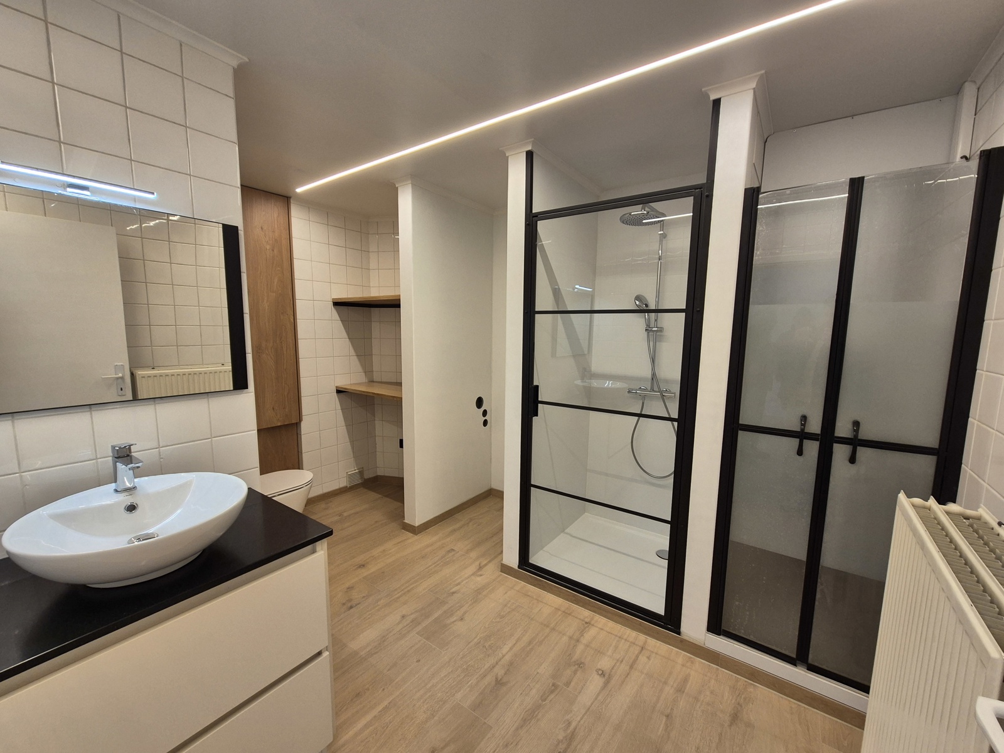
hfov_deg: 106.2
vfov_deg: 89.9
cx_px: 502
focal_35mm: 13
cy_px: 376
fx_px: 377
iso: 80
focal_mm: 2.2
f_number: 2.2
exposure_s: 1/50
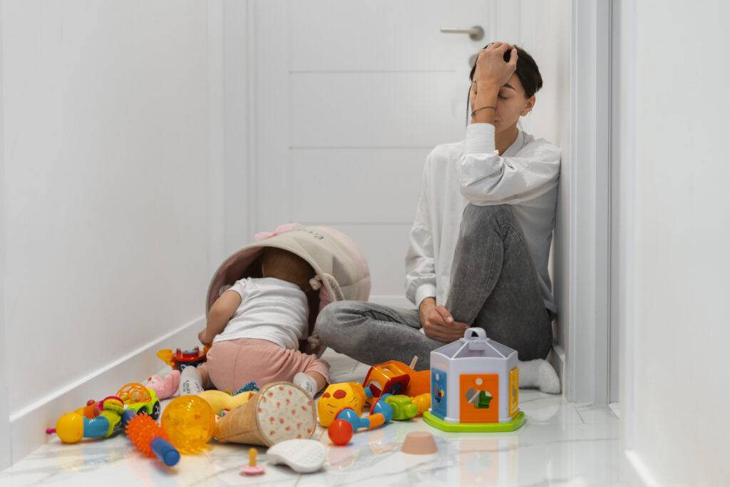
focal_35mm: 50
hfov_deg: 39.6
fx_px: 1014
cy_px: 244
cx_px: 365
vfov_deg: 27.0
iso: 250
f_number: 1.8
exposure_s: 1/200
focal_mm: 50
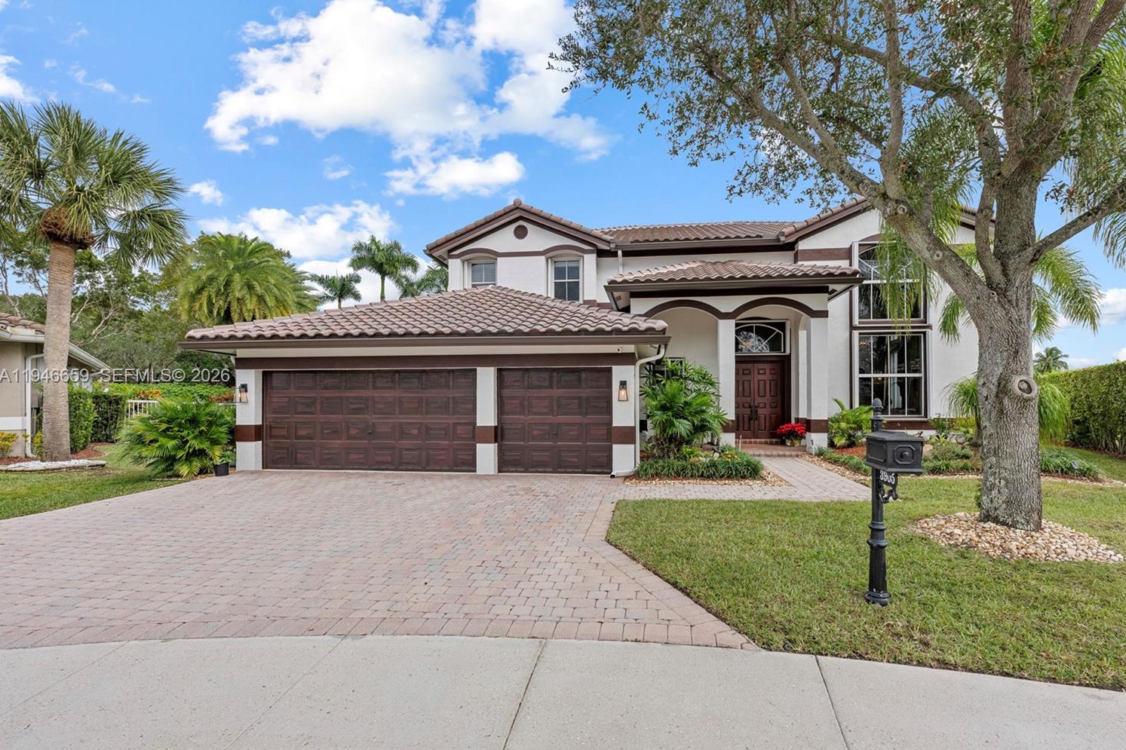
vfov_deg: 77.3
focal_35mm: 15
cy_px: 377
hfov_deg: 100.3
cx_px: 599
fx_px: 469
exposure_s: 1/320
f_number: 8
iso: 500
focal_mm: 14
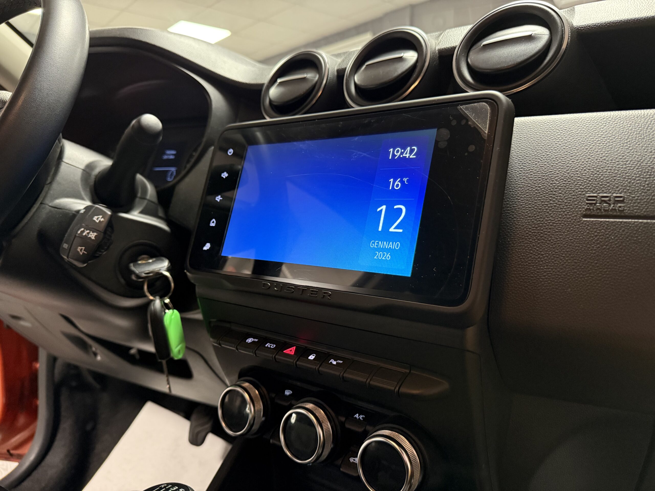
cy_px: 246
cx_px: 328
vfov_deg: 56.8
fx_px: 454
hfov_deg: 71.6
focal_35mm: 24
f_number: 1.78
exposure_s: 1/50
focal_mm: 6.76
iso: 800
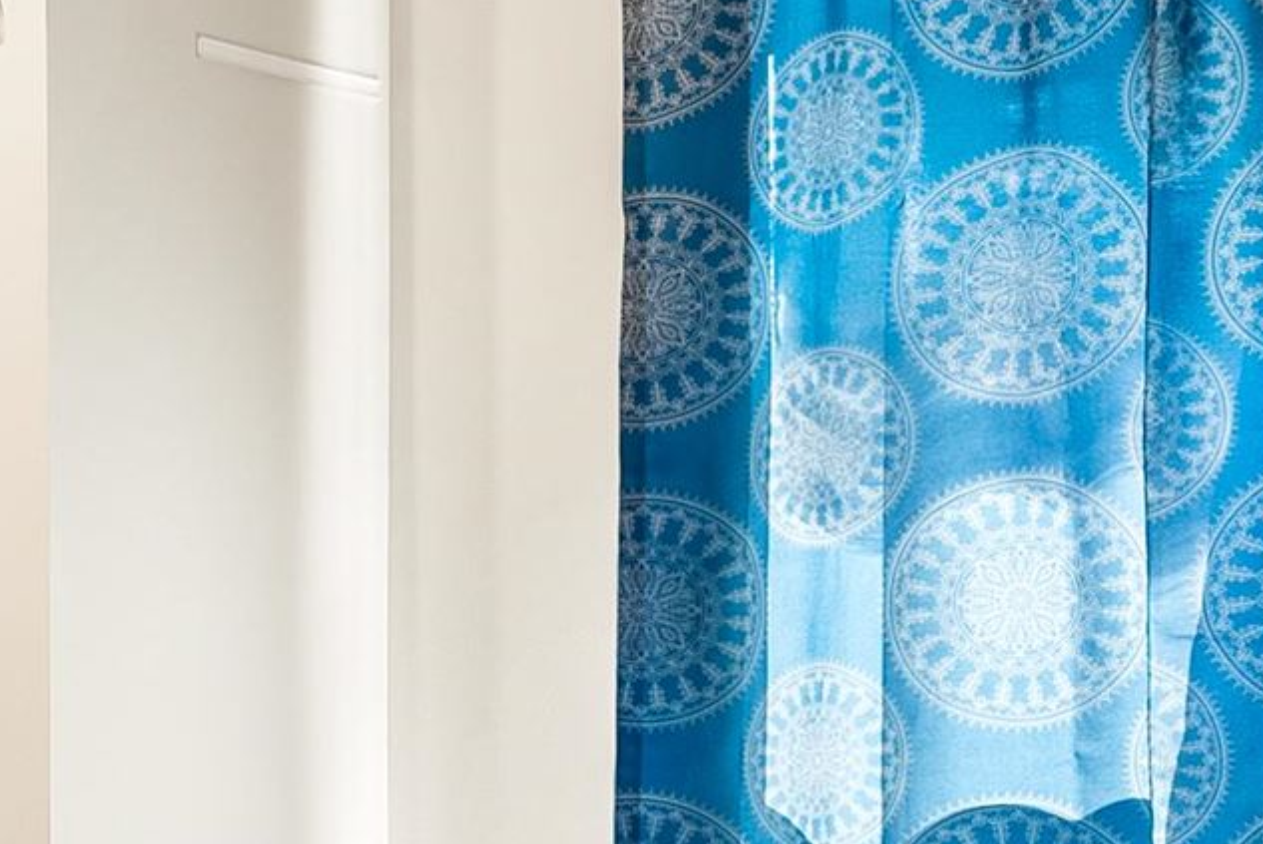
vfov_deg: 13.9
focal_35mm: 97
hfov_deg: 15.8
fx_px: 3405
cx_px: -1357
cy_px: 817
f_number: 7.1
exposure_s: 1/1.25
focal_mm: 20
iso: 125
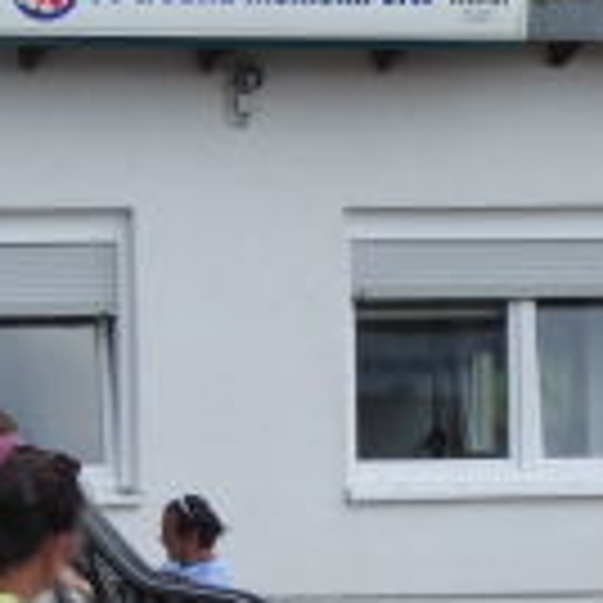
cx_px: 22
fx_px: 7272
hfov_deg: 4.7
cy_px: 414
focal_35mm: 369
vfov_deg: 4.7
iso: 80
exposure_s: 1/250
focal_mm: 22.3
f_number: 5.2
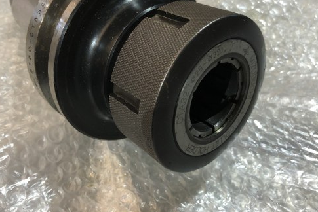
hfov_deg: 53.0
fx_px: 318
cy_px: 73
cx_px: 140
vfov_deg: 36.6
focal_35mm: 36
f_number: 1.8
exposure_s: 1/15
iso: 80
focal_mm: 3.99
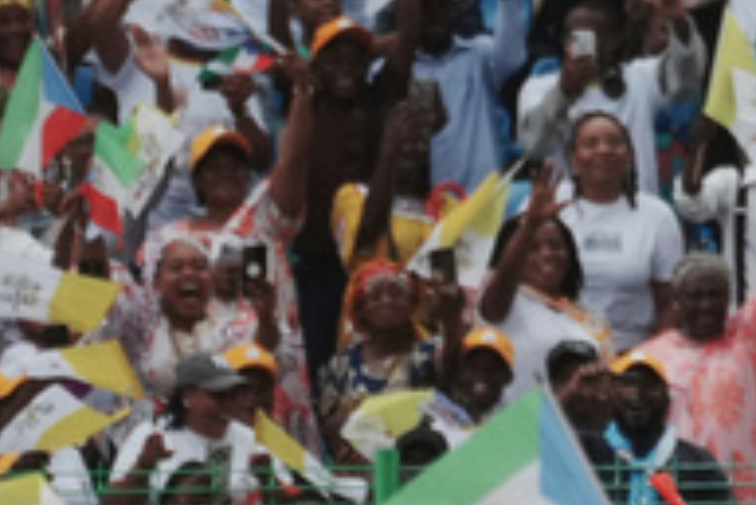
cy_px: 149
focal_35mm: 2120
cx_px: 1128
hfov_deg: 1.0
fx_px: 44552
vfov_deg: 0.6
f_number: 5.6
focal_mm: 400
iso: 800
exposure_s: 1/800
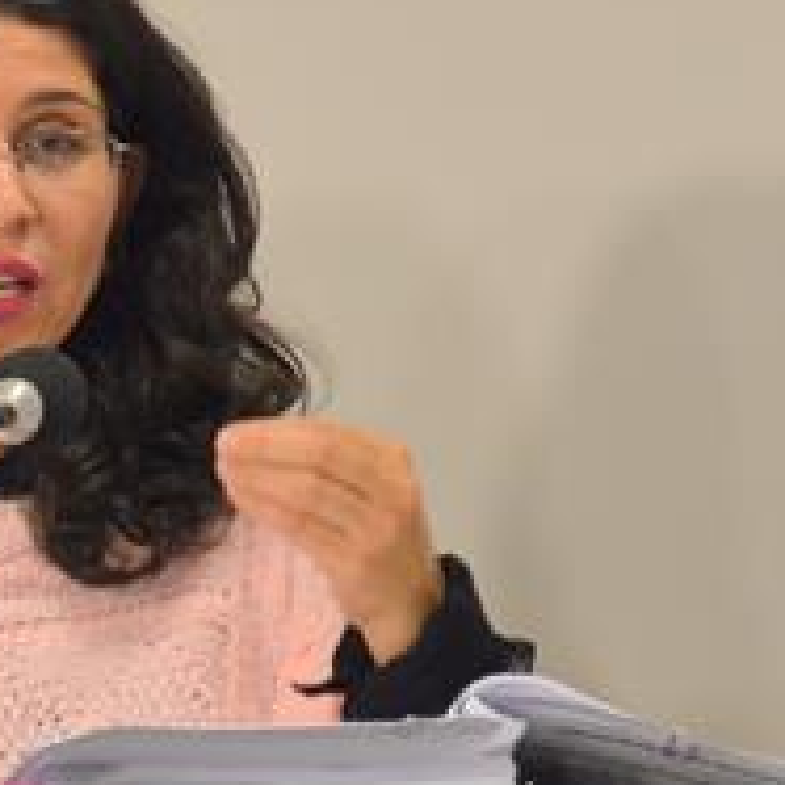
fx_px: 10045
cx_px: -254
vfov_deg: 4.5
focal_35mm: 392
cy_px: 718
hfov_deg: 4.5
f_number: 5.6
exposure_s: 1/125
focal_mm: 85
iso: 1800
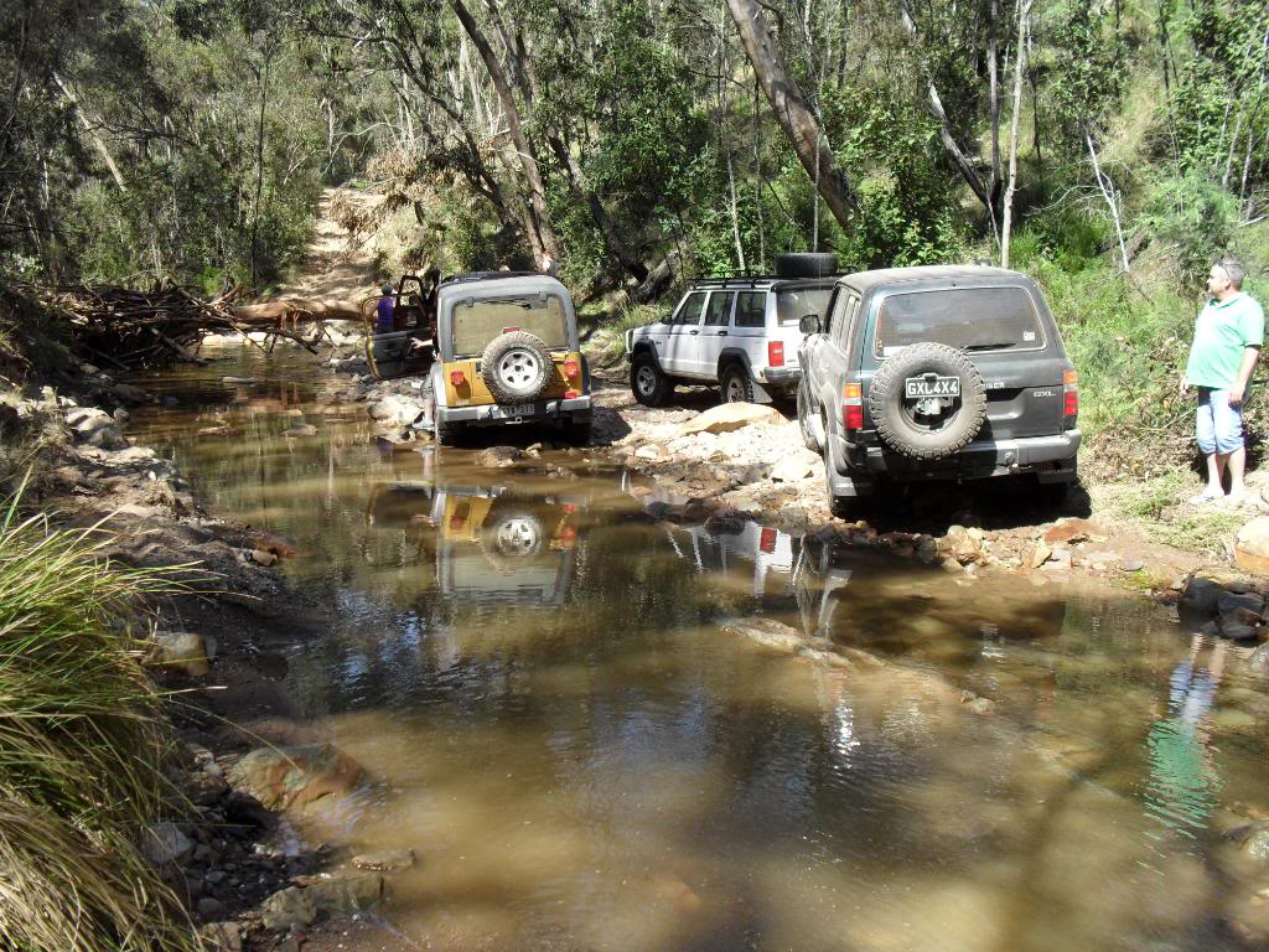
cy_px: 476
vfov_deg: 40.7
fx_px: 1283
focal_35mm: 35
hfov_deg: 52.6
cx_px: 634
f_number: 3.2
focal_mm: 6.3
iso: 100
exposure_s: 1/500
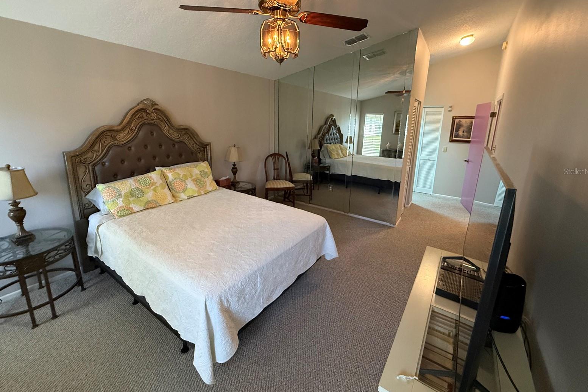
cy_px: 171
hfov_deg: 100.4
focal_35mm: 15
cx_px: 297
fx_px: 245
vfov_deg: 77.0
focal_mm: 2.22
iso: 500
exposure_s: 1/60
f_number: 2.2
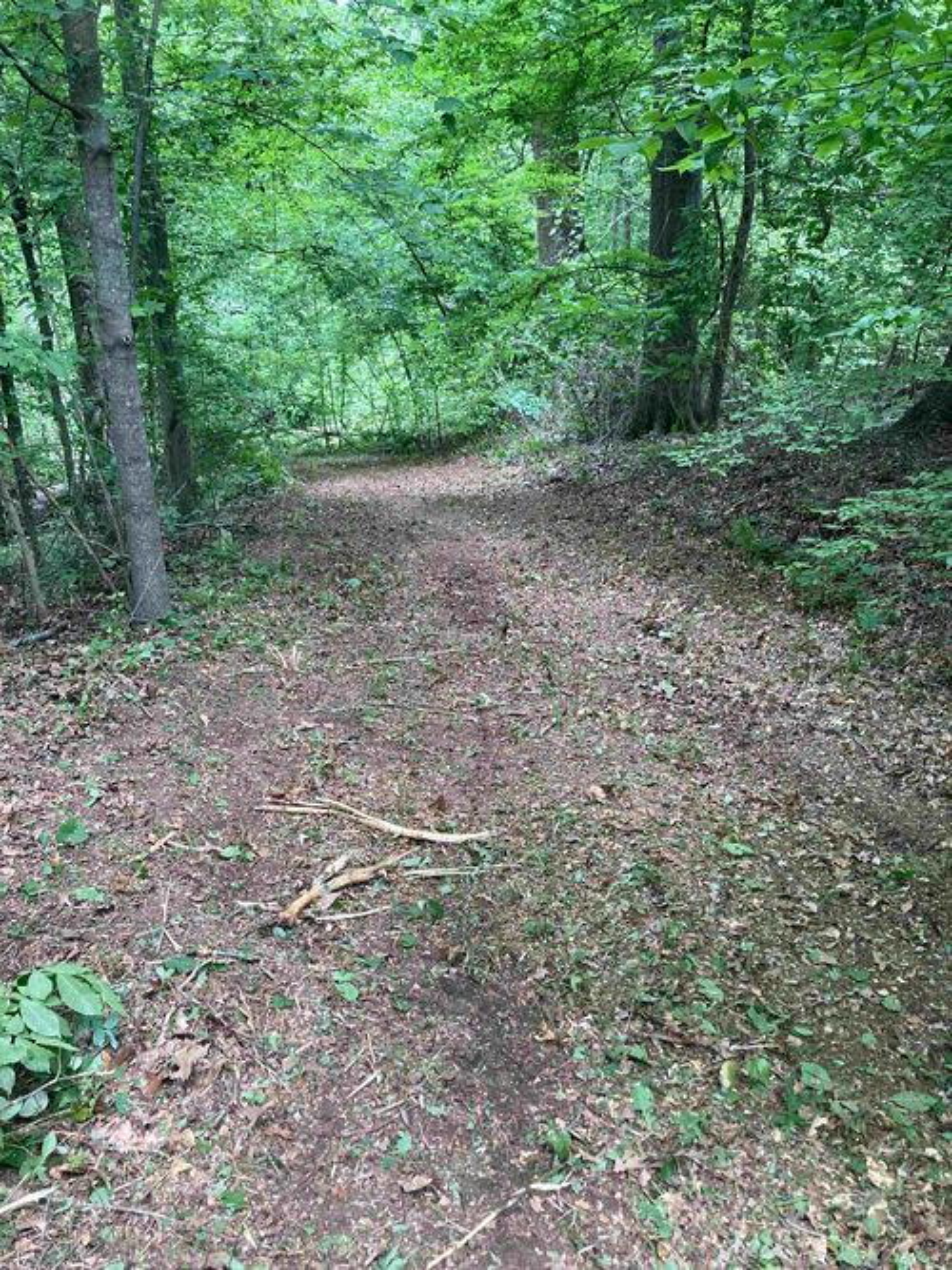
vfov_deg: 63.5
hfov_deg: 49.7
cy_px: 635
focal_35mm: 28
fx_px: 1027
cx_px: 476
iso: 80
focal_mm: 3.99
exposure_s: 1/108
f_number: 1.8
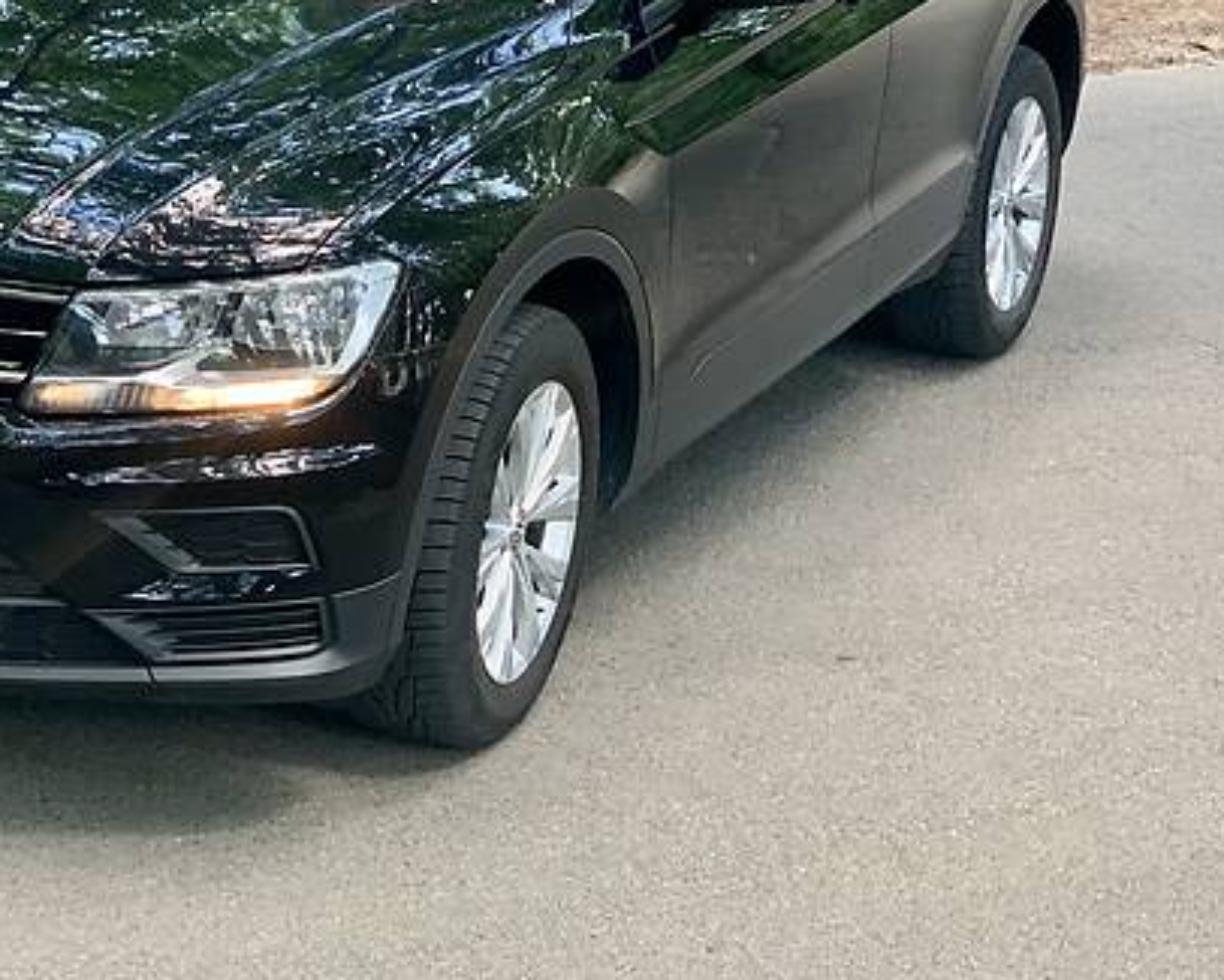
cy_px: 157
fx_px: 3623
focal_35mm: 100
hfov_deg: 19.1
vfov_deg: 15.3
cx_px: 326
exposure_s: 1/83
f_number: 2.4
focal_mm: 6
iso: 125
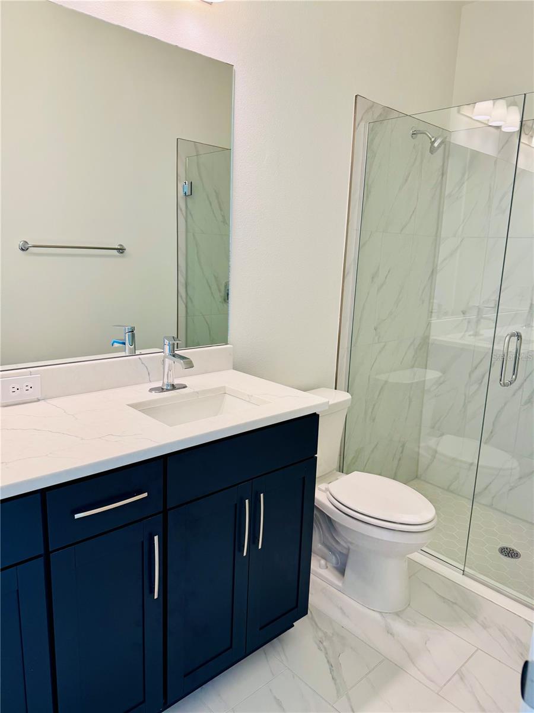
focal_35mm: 24
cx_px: 267
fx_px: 494
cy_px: 356
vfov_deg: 71.6
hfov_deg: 56.8
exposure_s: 1/120
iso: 80
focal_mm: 6.76
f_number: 1.78
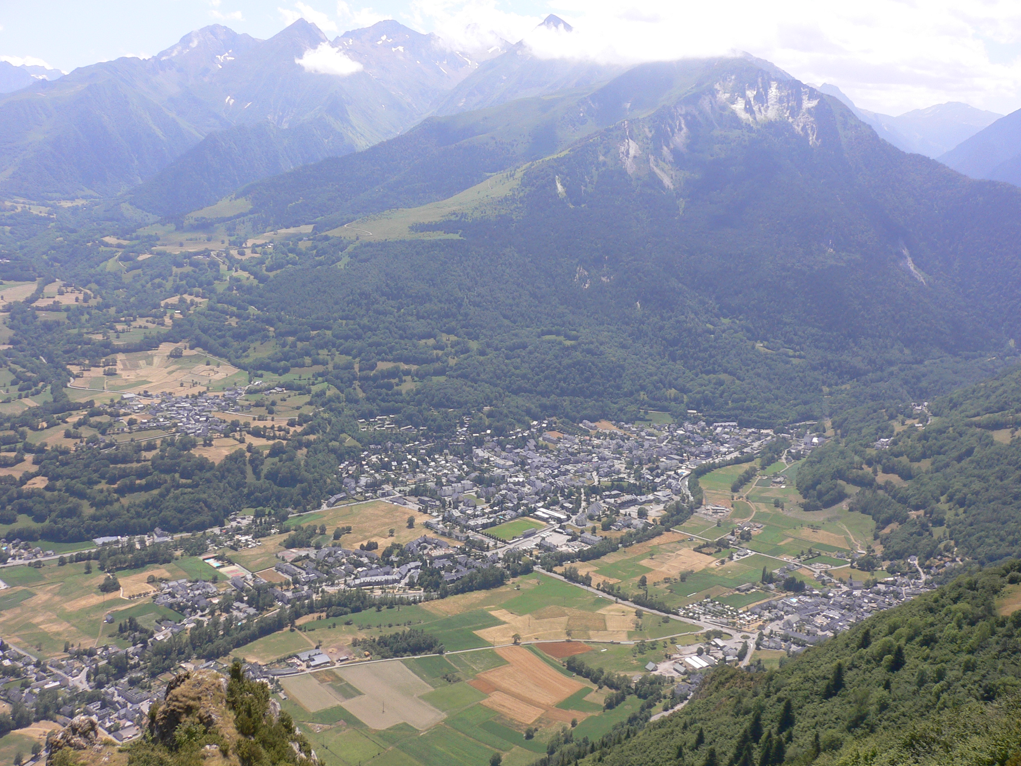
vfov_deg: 39.7
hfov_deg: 51.4
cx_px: 503
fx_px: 1062
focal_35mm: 36
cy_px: 390
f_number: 5.6
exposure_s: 1/200
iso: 80
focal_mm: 5.8
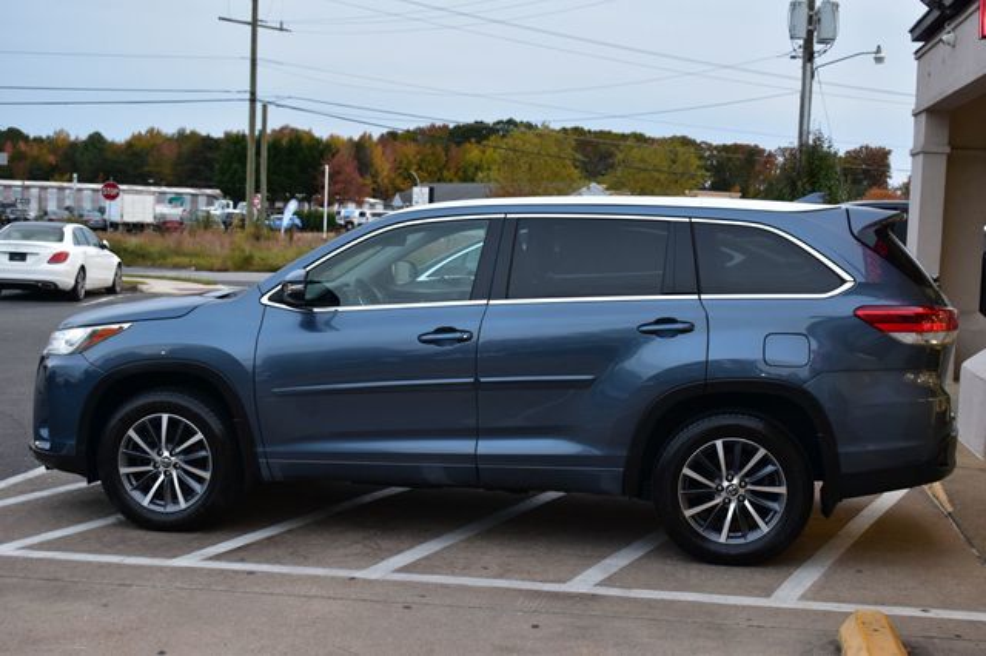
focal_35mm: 48
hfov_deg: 41.1
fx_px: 1314
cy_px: 328
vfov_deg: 28.0
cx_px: 493
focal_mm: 32
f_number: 6.3
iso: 400
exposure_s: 1/15
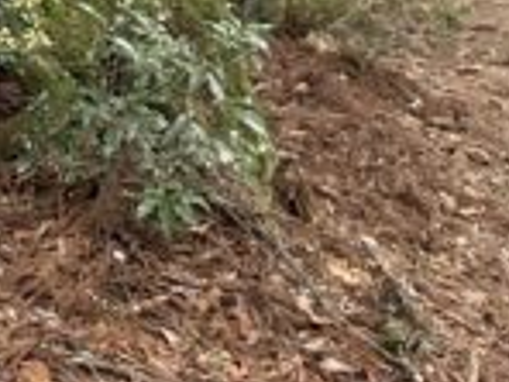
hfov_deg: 10.9
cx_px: 89
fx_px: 2647
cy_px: -34
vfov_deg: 8.2
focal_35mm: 180
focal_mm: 4.2
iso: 125
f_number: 1.6
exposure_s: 1/121
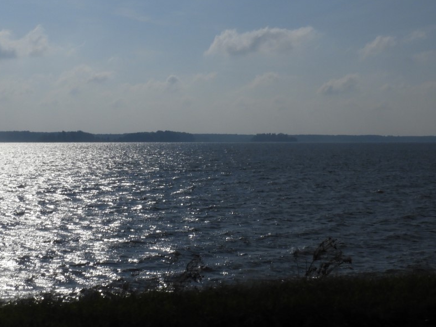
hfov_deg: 26.7
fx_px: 920
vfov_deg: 20.1
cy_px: 117
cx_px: 191
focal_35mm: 73
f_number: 7.6
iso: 100
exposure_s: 1/3200
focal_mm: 7.2
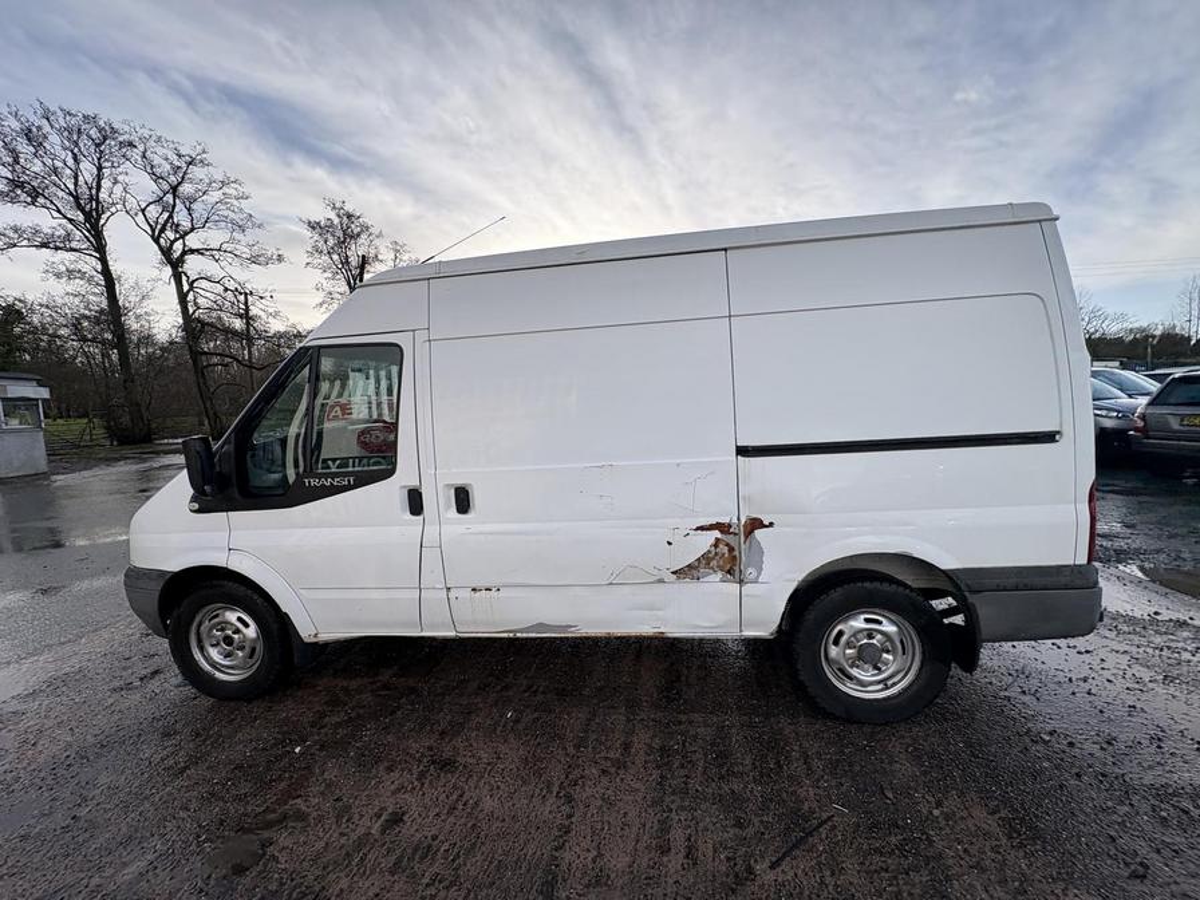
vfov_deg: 85.7
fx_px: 485
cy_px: 450
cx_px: 600
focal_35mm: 14
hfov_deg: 102.1
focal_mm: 2.22
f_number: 2.2
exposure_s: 1/675
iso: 50
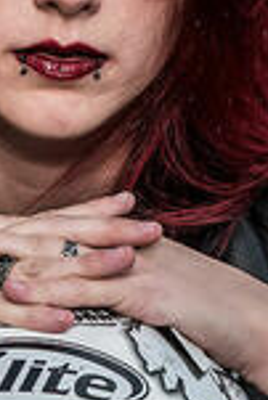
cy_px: 299
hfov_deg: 4.2
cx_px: 37
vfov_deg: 6.3
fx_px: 3654
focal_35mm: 328
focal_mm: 55
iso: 100
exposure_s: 1/200
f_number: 9
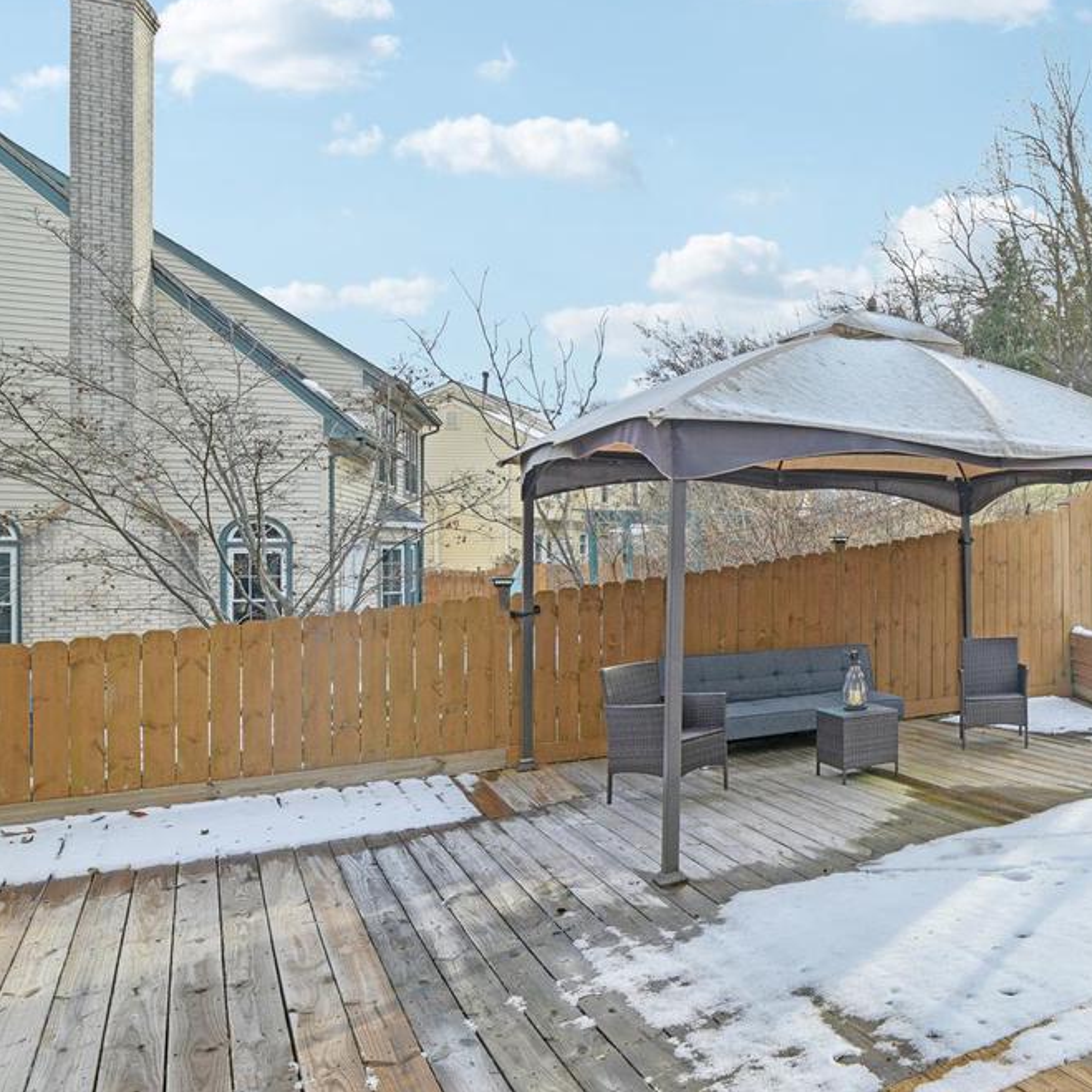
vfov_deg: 60.9
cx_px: 1084
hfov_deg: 49.9
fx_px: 928
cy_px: 563
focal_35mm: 26
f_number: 8
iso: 100
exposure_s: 1/100
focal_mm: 14
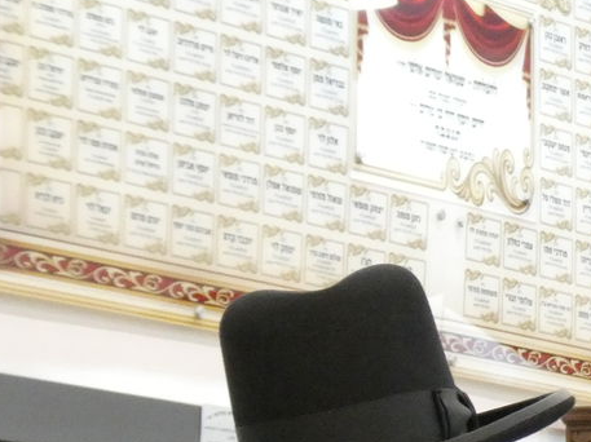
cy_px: 638
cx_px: 872
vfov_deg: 4.5
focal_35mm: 325
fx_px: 5544
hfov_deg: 6.0
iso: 800
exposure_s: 1/80
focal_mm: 19
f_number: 5.1
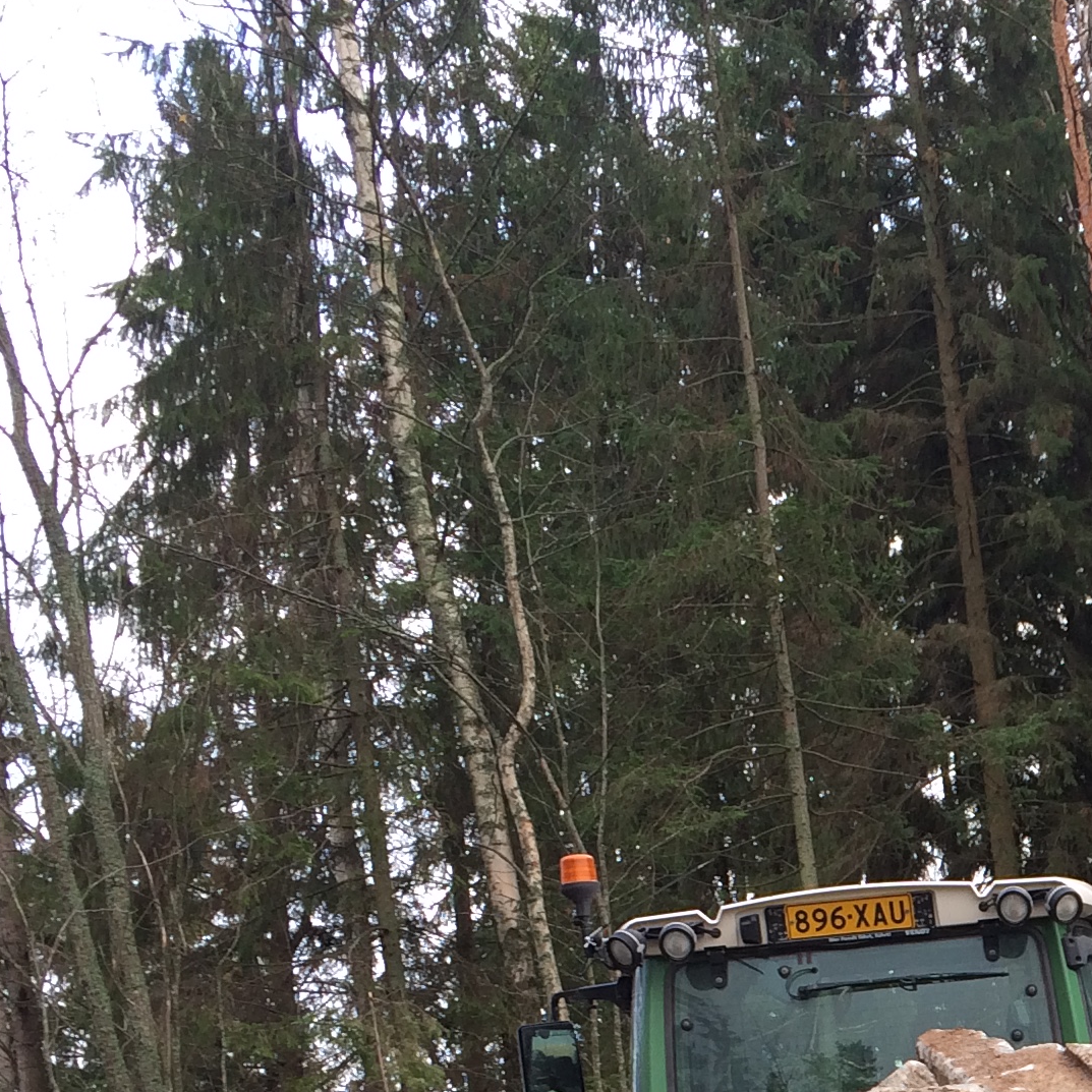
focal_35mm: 78
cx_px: 1325
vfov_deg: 21.3
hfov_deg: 20.7
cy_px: 1150
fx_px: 2784
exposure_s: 1/103
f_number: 2.2
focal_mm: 4.15
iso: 32
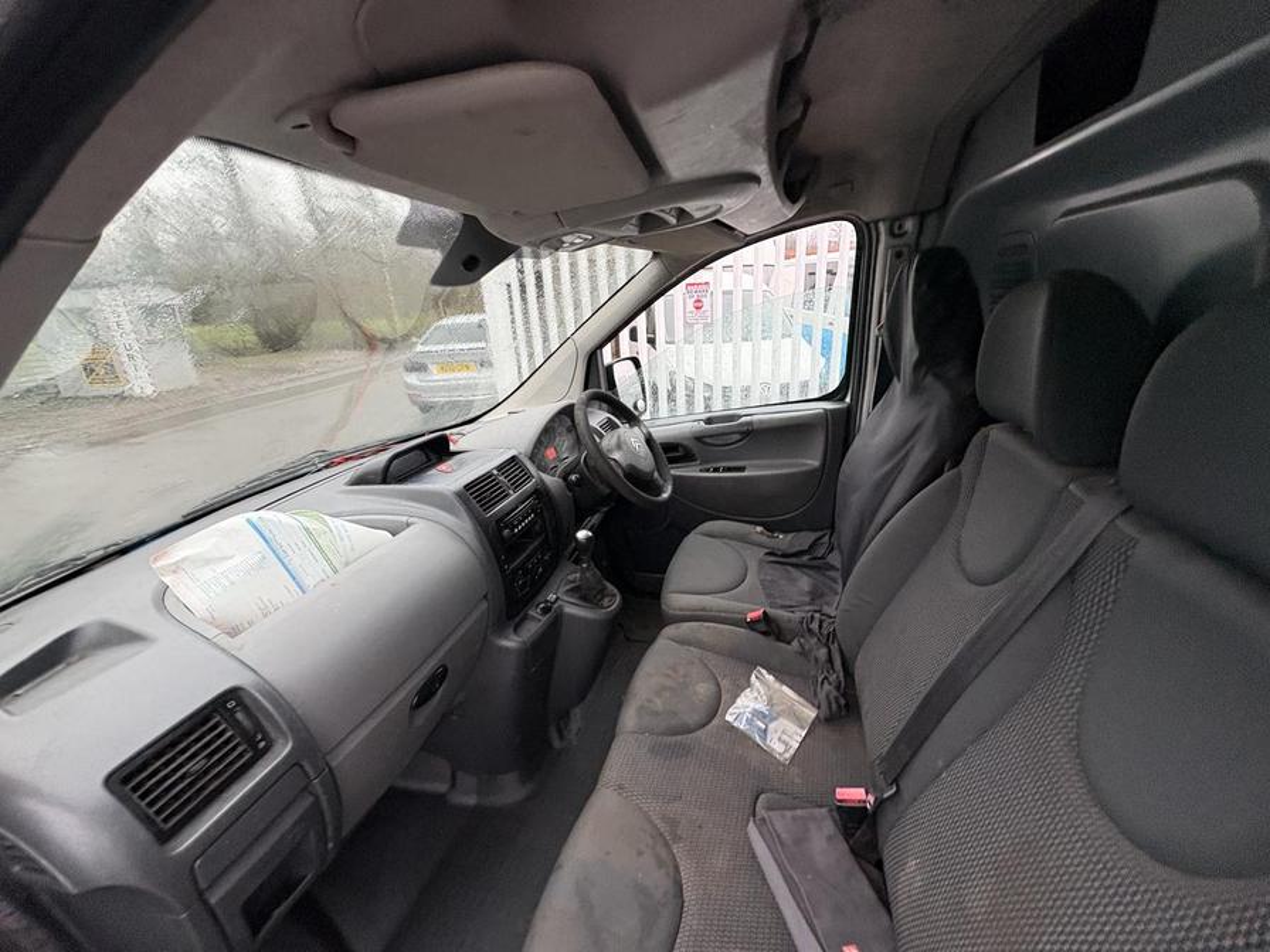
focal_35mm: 14
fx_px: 514
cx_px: 635
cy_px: 476
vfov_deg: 85.7
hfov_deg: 102.1
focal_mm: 2.22
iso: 320
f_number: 2.2
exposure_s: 1/60
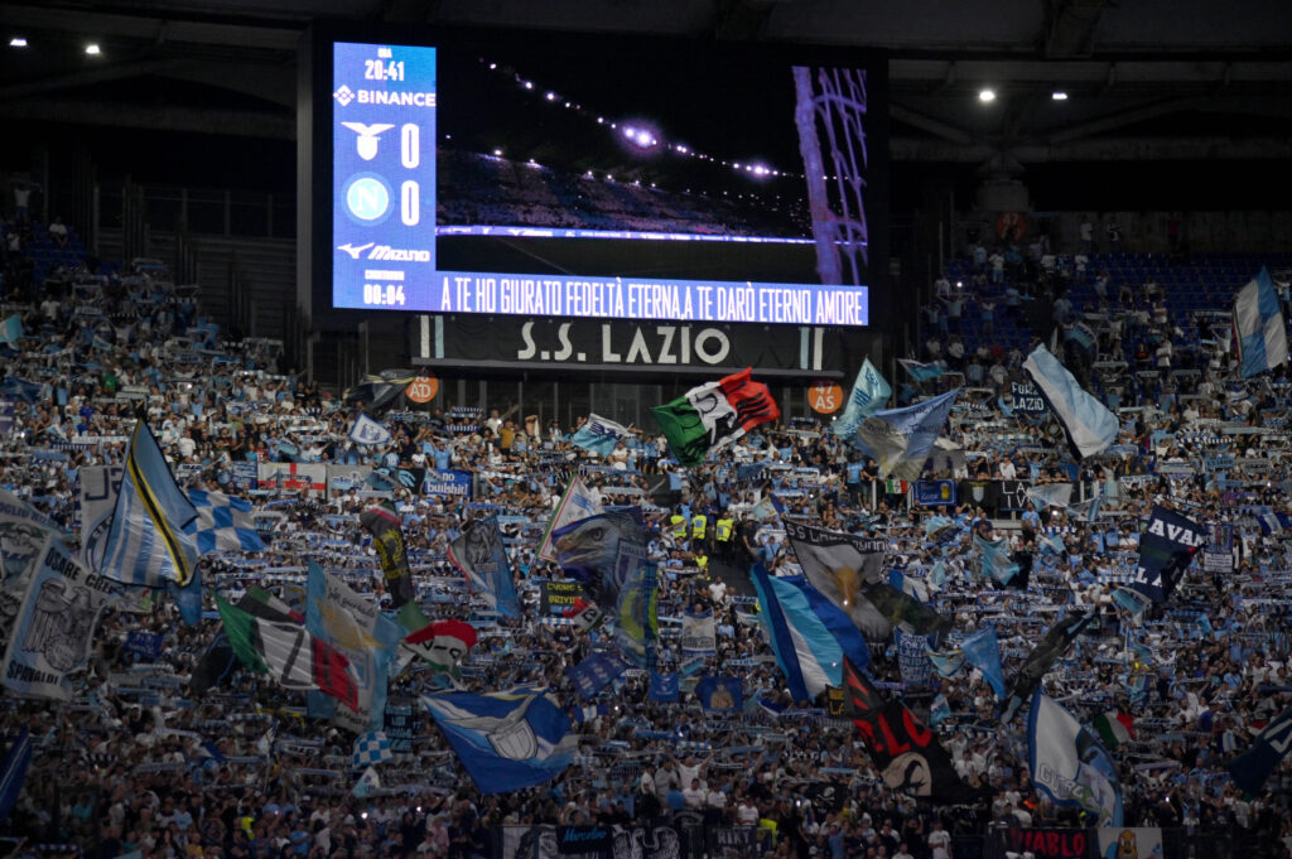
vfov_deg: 13.0
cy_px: 430
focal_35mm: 105
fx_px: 3765
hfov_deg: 19.5
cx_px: 646
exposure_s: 1/320
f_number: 4.5
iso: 2000
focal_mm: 105
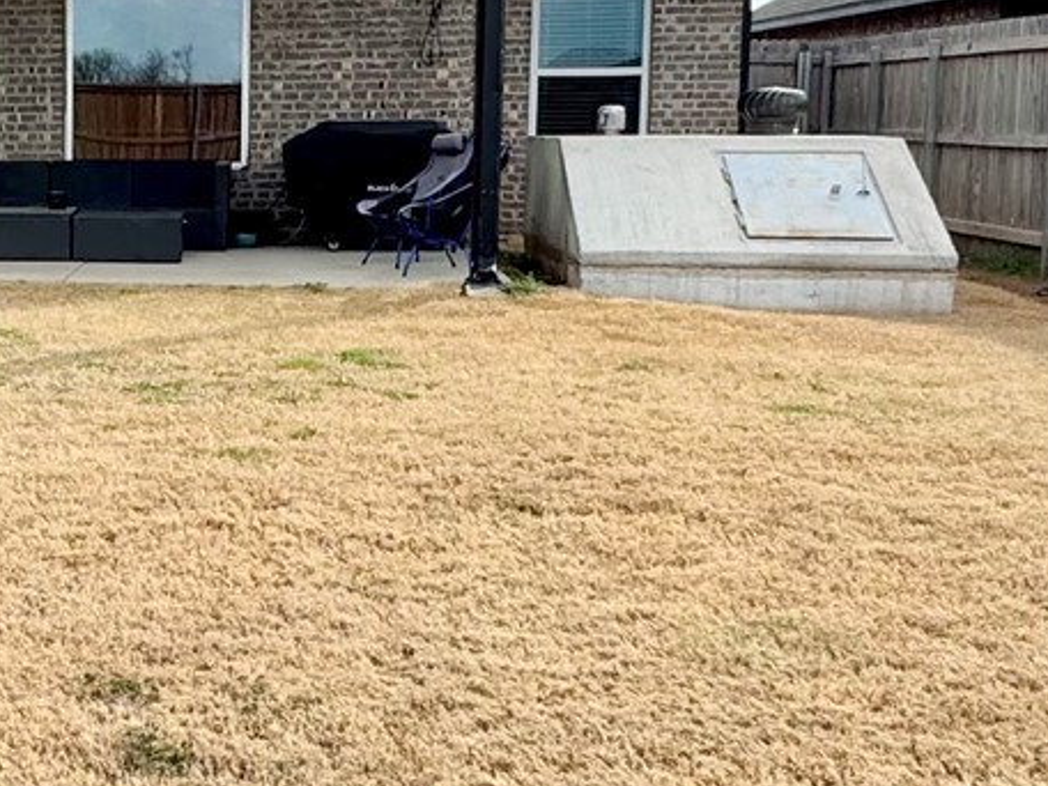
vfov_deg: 24.8
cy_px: 306
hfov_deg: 28.9
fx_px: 1786
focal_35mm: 59
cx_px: -168
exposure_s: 1/899
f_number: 2.2
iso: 40
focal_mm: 2.22
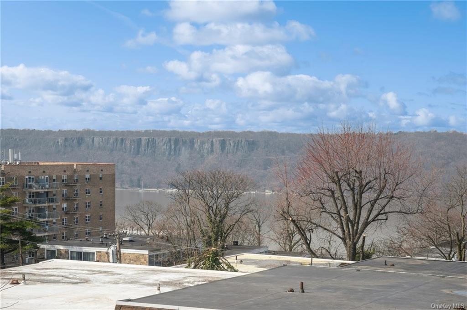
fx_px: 907
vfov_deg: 19.4
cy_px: 155
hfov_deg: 28.9
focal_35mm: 70
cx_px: 234
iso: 200
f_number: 11
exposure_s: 1/200
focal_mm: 70
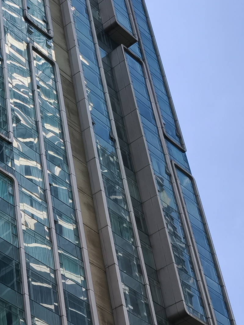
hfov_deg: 16.0
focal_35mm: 88
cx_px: -63
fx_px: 827
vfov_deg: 22.2
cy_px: 180
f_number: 1.6
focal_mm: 6.57
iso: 50
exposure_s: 1/3064
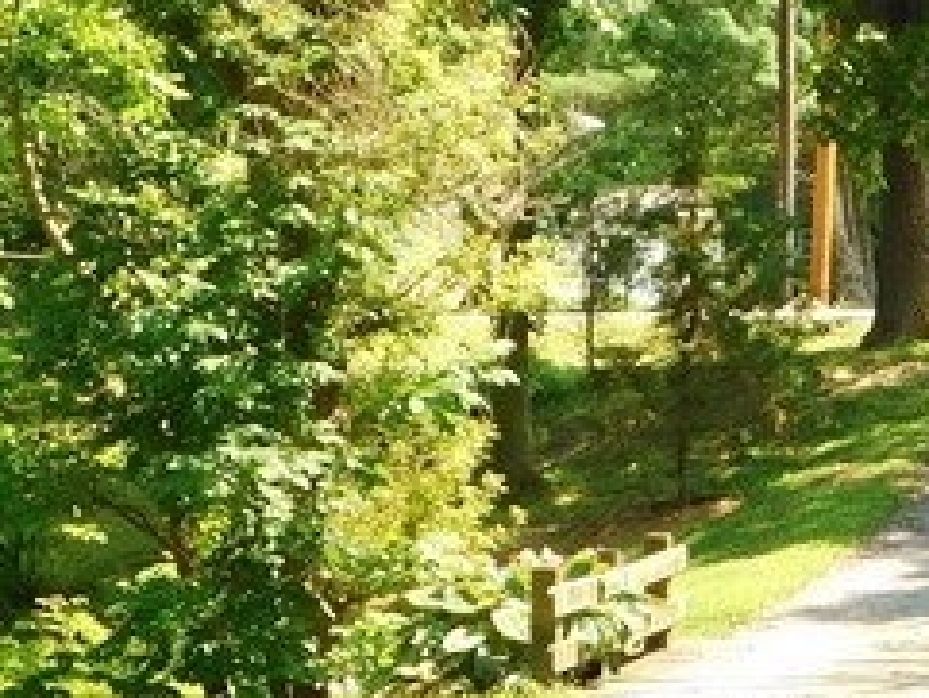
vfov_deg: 9.7
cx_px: 1095
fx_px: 4108
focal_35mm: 153
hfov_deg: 12.6
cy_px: 355
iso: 125
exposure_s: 1/200
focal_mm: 6.3
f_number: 3.5
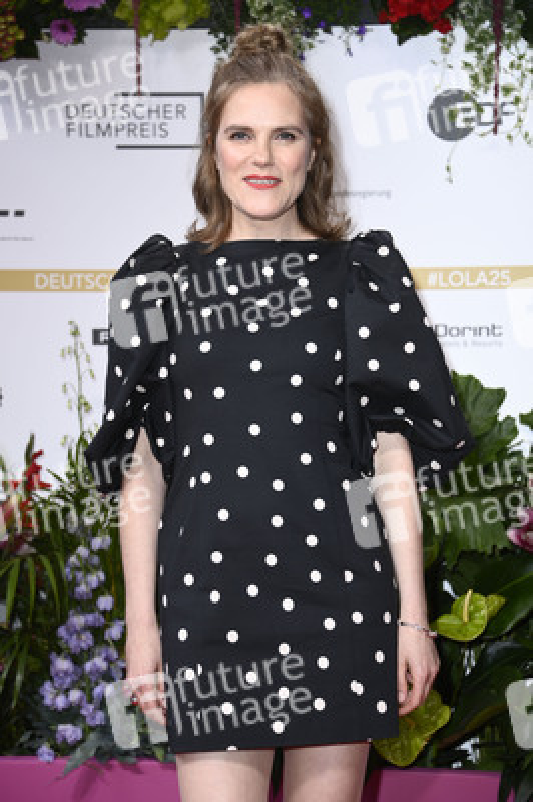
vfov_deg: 20.4
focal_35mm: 100
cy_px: 401
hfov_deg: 13.7
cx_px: 266
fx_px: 2225
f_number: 5.6
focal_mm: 100
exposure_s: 1/250
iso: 500
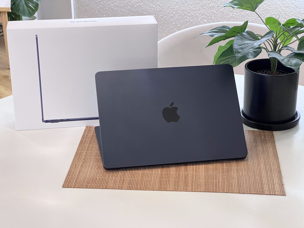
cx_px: 152
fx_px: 676
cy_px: 114
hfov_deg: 25.3
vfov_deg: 19.1
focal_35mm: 77
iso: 800
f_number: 2.8
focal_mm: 9
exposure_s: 1/55
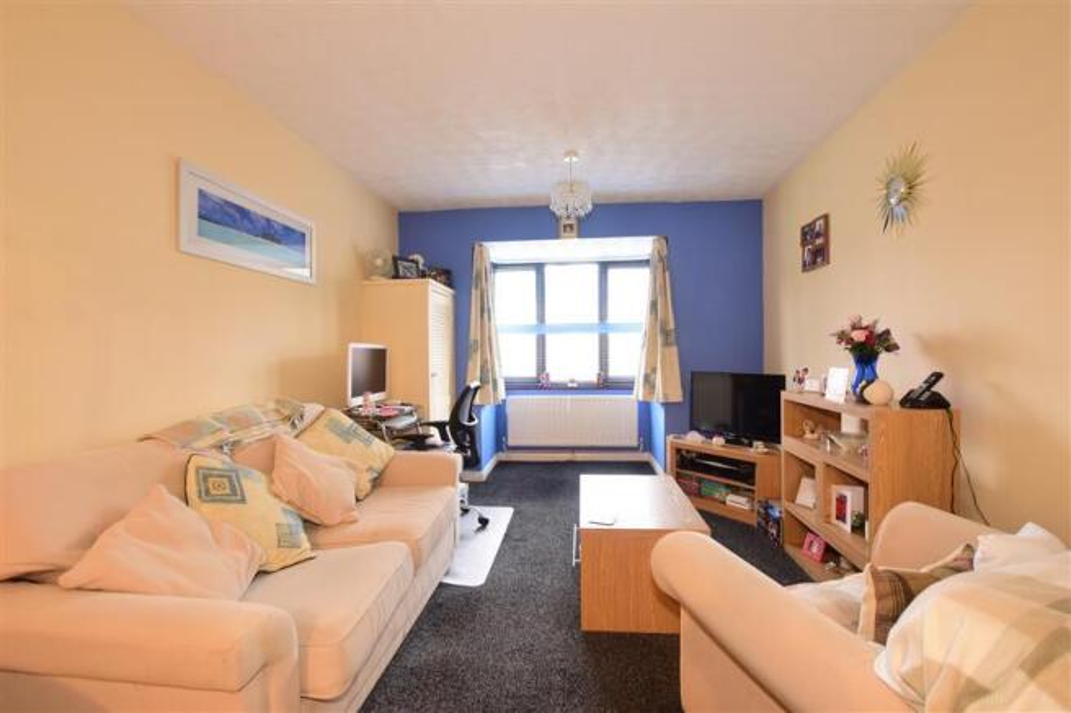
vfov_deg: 77.3
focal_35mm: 15
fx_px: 446
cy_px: 356
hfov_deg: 100.4
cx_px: 536
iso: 500
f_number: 11
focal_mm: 10
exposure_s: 1/1.6
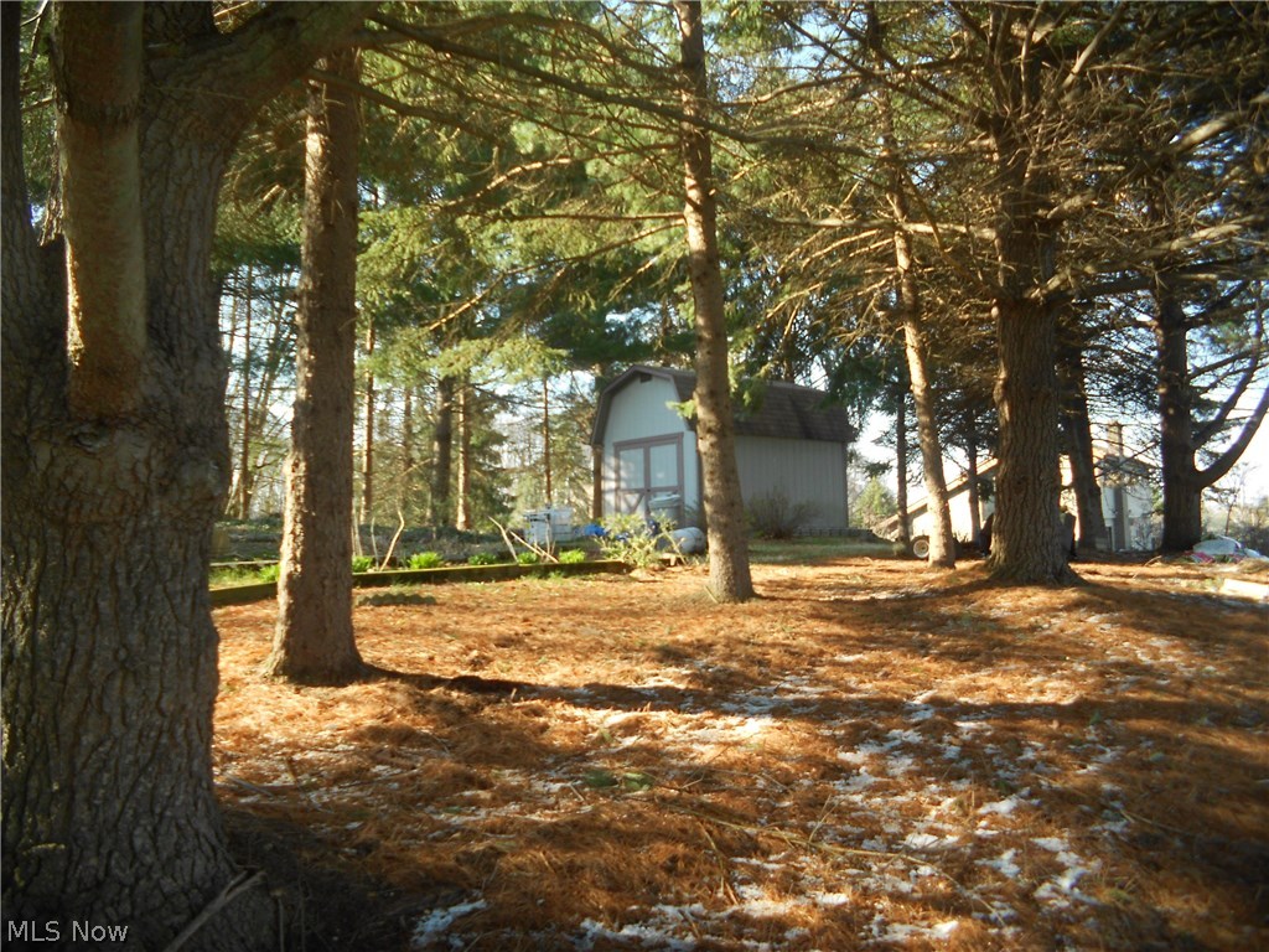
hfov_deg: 56.8
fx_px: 1173
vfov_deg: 44.2
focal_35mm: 32
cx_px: 634
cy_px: 476
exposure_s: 1/100
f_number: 3.6
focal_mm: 5.8
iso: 80
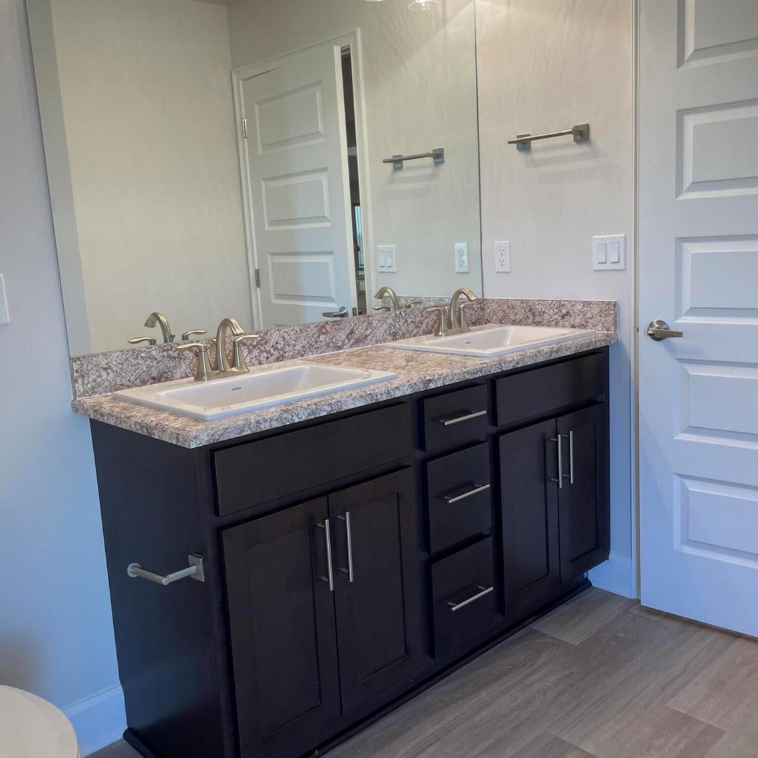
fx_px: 768
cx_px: 377
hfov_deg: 52.5
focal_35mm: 31
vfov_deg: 52.5
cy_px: 352
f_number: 1.6
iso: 50
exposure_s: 1/120
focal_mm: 4.2
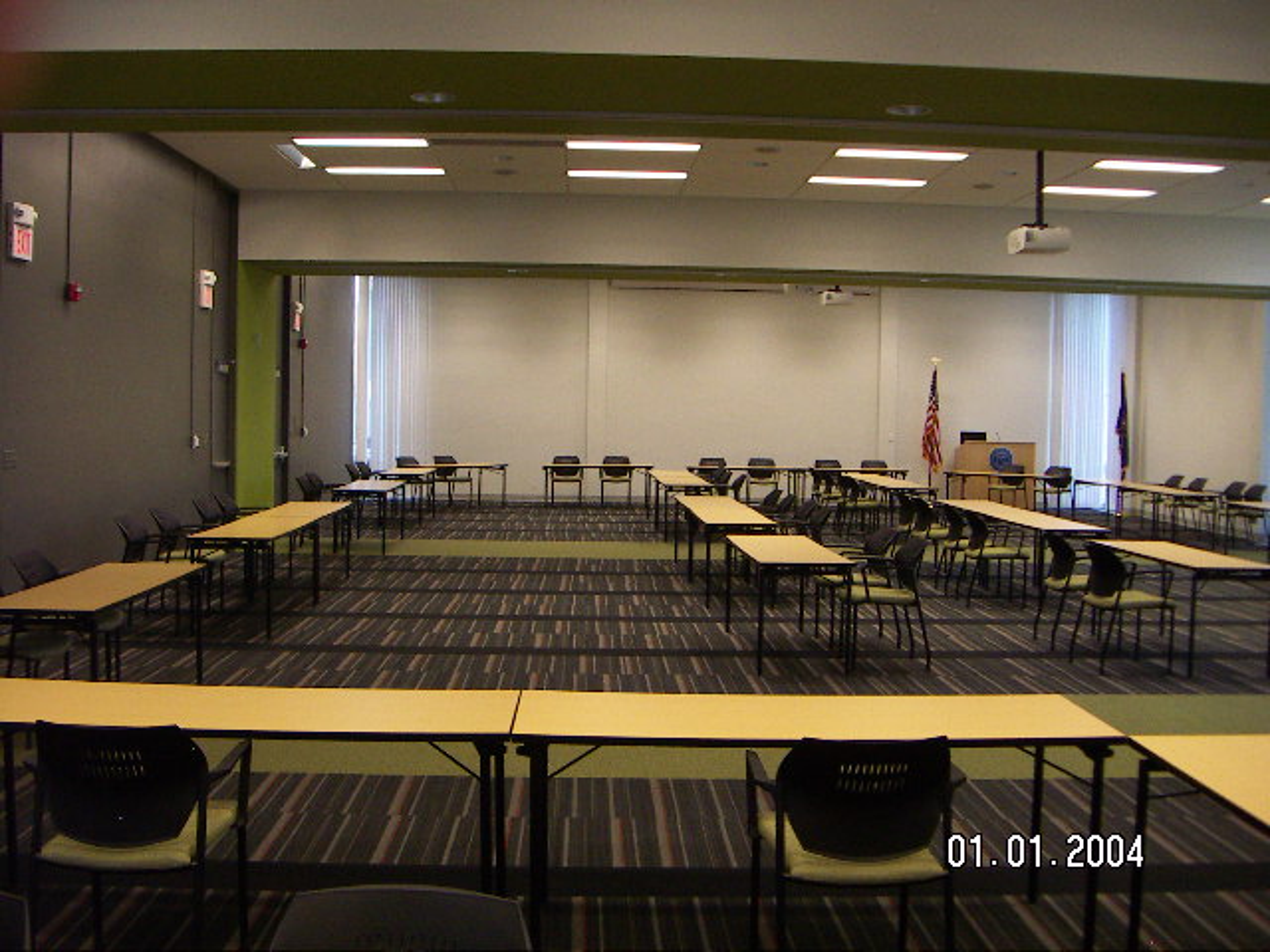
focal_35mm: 36
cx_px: 635
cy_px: 476
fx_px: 1321
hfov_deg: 51.4
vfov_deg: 39.7
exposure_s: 1/50
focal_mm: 4.7
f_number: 2.8
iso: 125
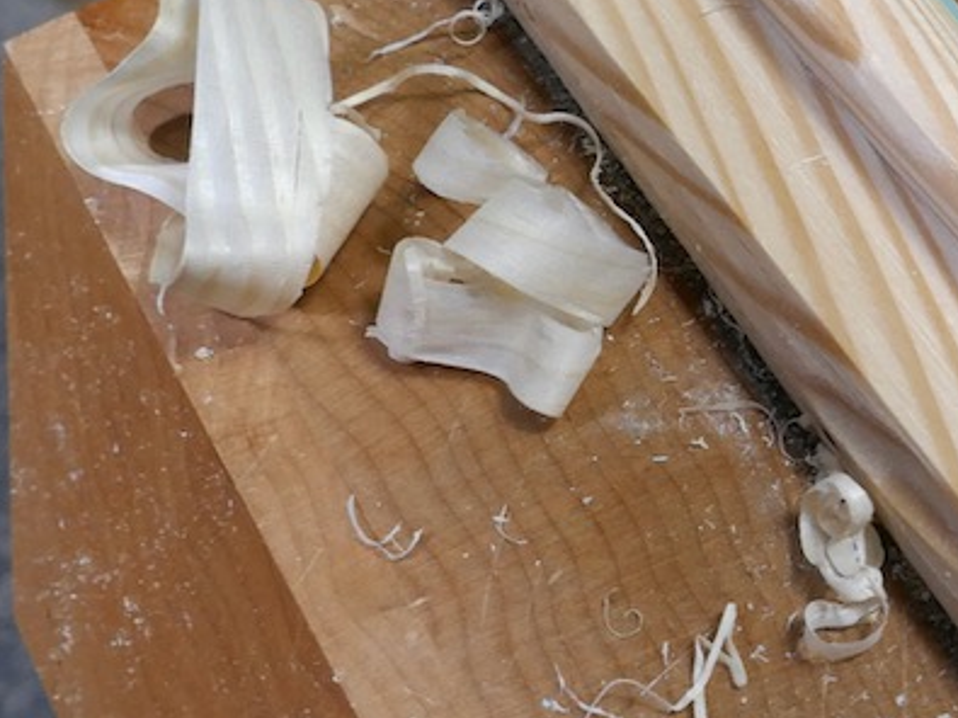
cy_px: 216
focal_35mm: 73
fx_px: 2020
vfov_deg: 20.1
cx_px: 1048
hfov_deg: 24.9
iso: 500
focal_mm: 9.1
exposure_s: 1/60
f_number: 5.6
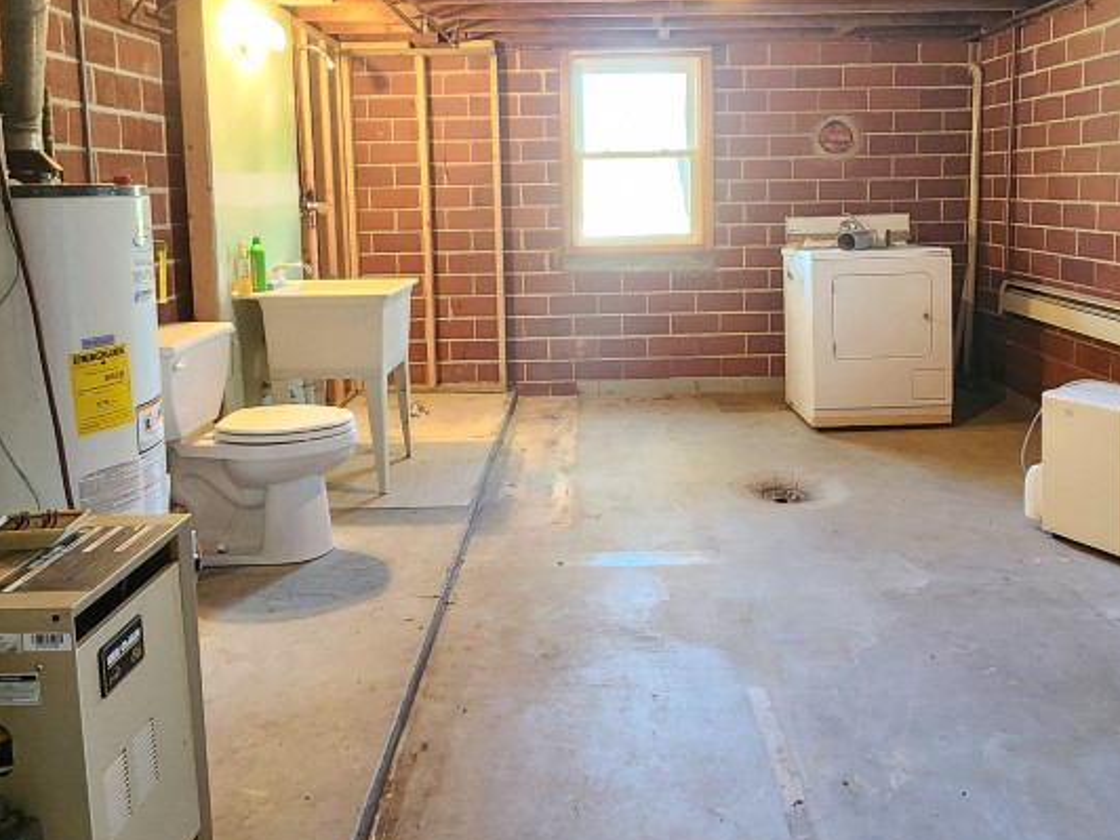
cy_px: 263
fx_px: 809
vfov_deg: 53.5
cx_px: 602
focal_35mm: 25
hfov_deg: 69.3
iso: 800
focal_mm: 2.2
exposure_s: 1/24
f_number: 2.2
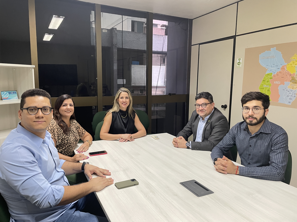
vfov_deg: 53.1
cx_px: 148
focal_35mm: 26
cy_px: 111
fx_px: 223
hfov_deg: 67.3
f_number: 1.6
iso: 200
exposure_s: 1/60
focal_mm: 4.2
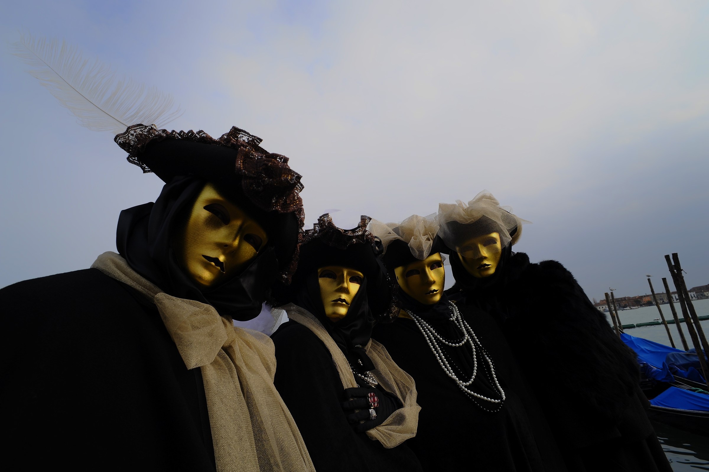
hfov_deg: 84.0
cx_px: 354
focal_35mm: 20
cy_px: 236
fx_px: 394
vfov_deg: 61.8
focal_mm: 20
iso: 400
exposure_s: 1/320
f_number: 11
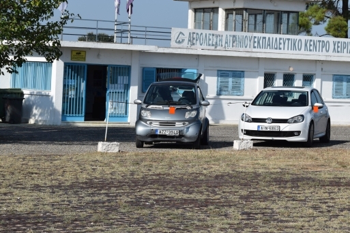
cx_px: 240
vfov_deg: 11.7
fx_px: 1137
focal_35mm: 117
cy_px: 61
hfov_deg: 17.4
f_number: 9
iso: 100
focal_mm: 50
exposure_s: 1/320
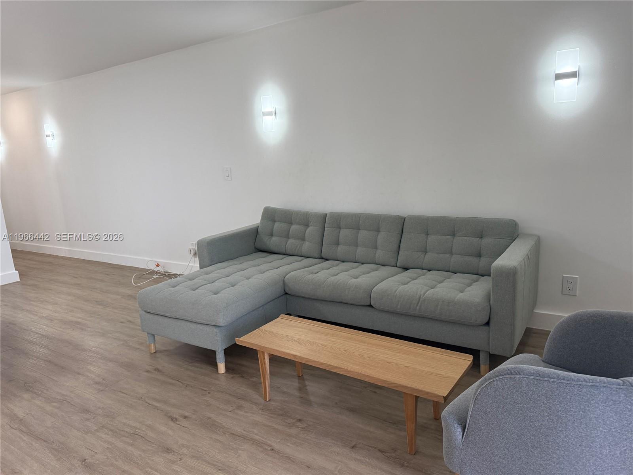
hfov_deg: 71.6
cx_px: 316
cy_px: 238
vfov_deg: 56.8
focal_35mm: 24
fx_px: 439
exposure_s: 1/240
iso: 200
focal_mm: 6.76
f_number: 1.78
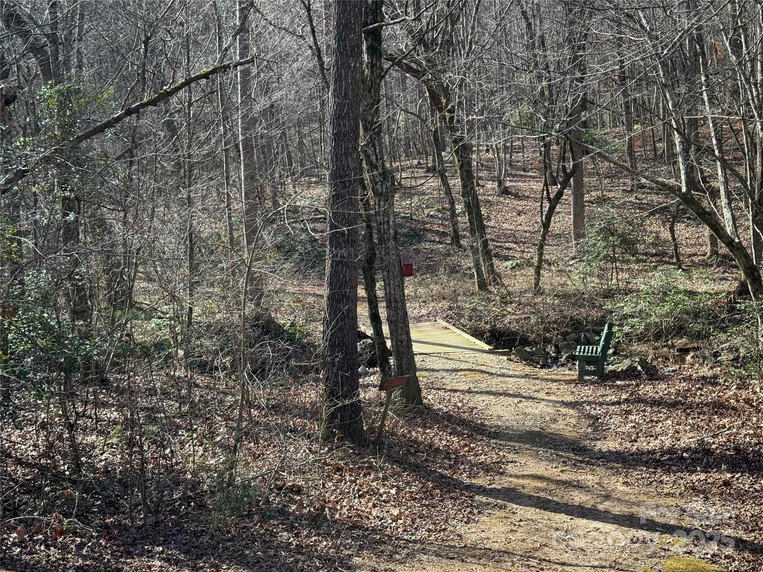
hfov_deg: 39.7
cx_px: 382
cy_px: 286
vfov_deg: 30.3
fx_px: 1058
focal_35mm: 48
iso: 100
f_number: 1.78
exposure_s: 1/1149
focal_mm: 6.76
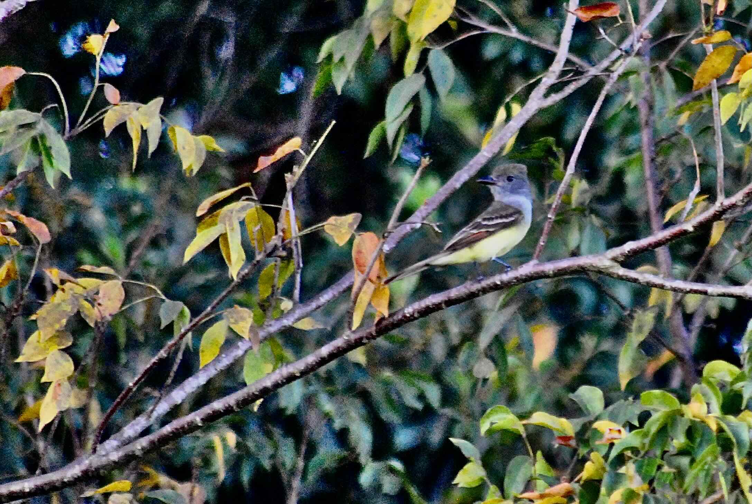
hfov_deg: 4.6
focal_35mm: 450
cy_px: 252
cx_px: 376
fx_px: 9411
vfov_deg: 3.1
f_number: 5.6
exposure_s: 1/200
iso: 1600
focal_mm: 300
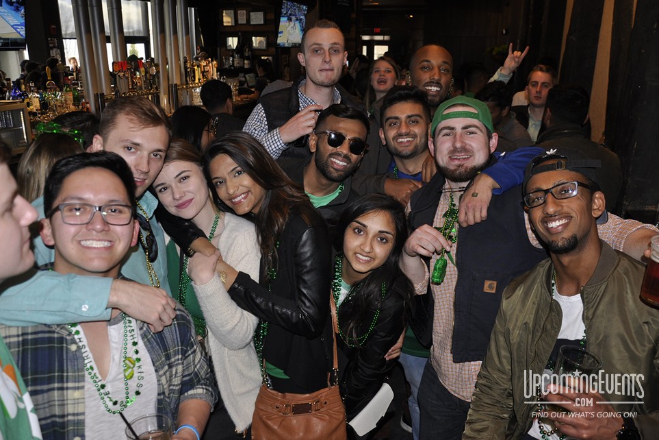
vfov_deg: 46.4
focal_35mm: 28
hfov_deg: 65.5
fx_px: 513
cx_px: 330
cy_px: 218
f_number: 3.5
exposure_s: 1/60
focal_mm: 18
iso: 400
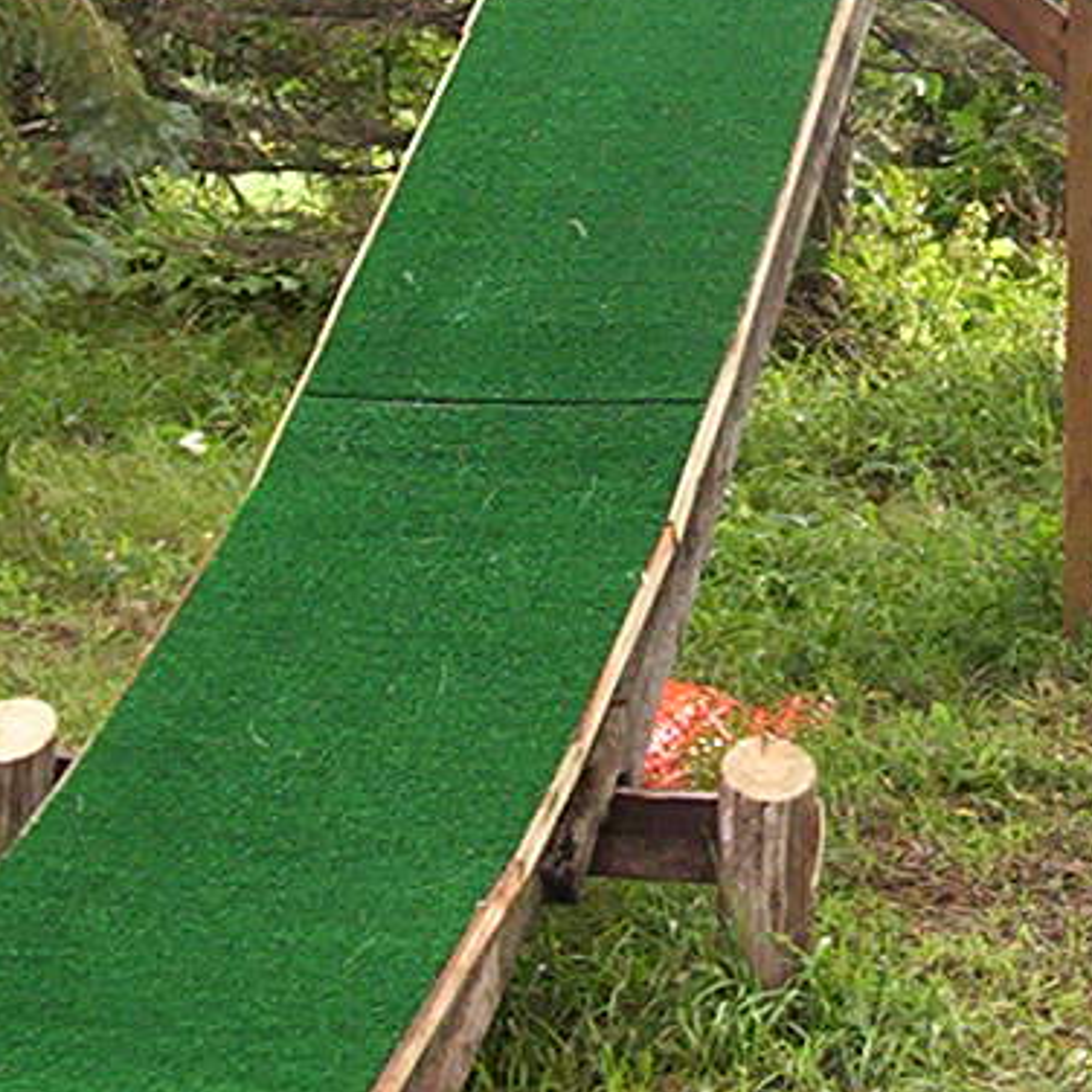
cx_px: 738
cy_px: 119
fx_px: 3890
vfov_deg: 15.8
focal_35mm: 109
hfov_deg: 15.9
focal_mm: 5.26
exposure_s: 1/67.8
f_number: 3.84
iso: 140
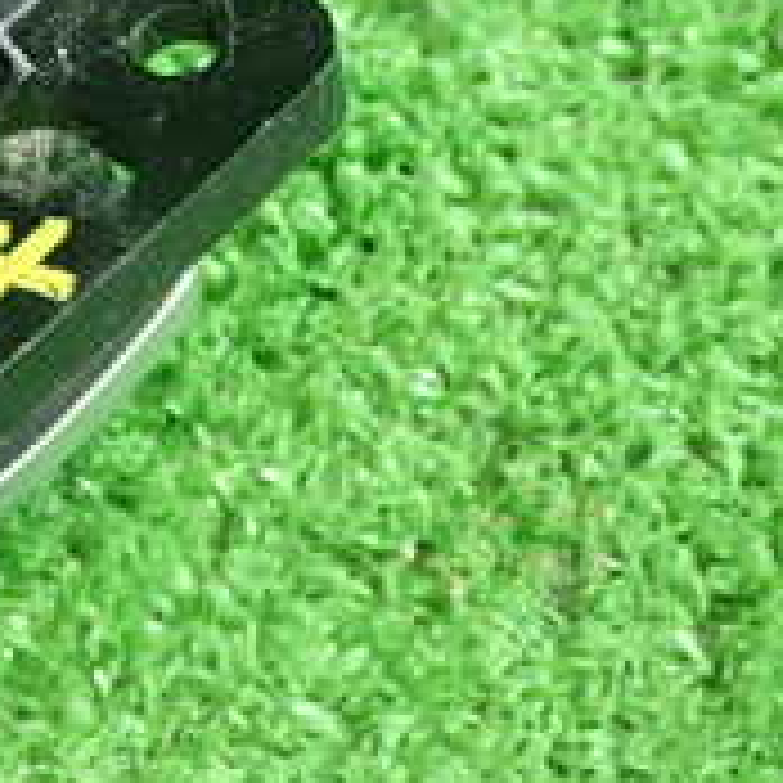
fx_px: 2969
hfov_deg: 14.4
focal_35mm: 116
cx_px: -216
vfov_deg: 14.8
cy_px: 18
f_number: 2.7
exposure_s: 1/40
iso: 320
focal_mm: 6.83
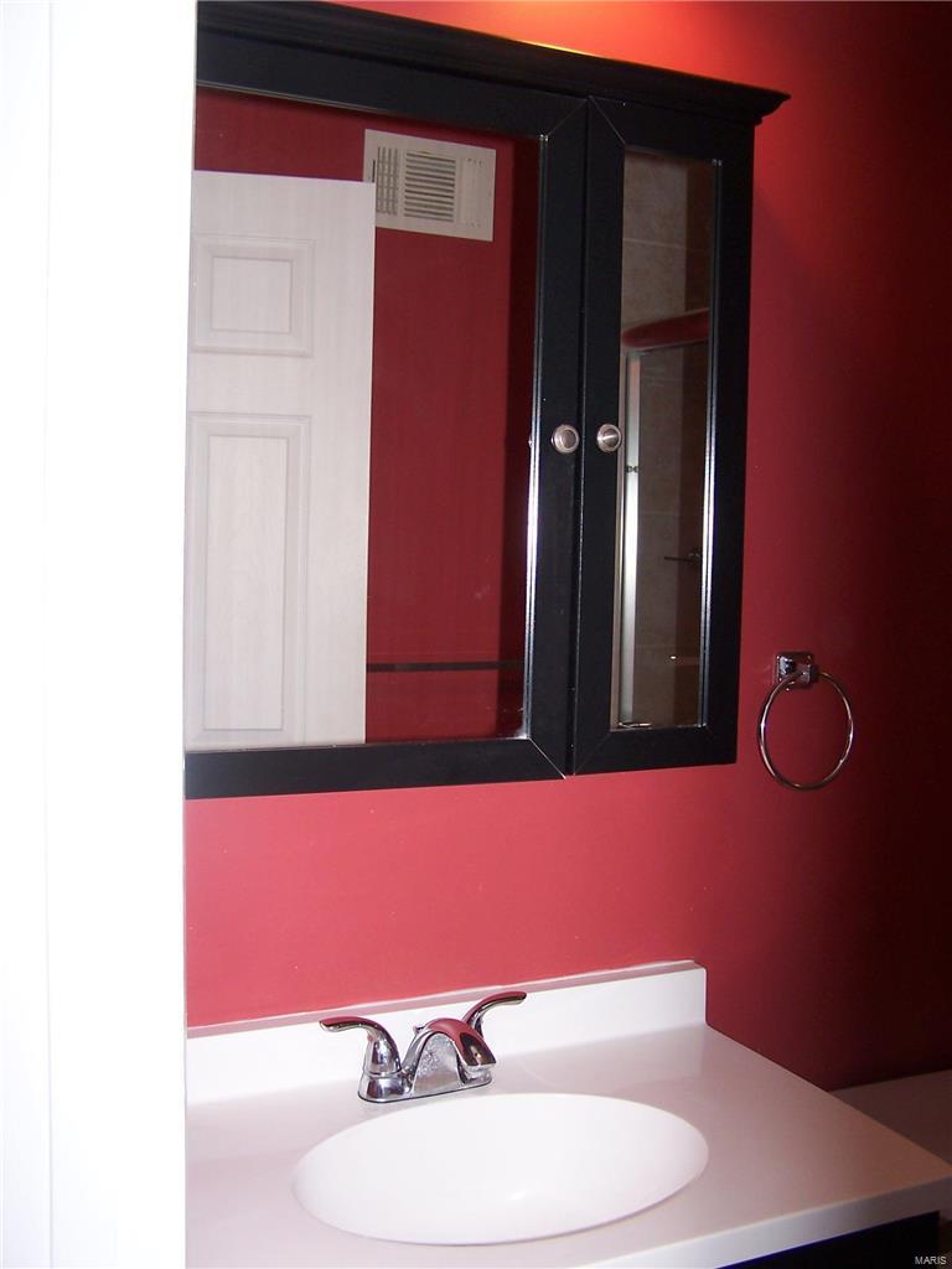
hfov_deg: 37.7
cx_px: 476
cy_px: 634
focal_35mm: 38
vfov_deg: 49.0
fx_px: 1393
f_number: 2.8
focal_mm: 6.3
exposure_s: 1/60
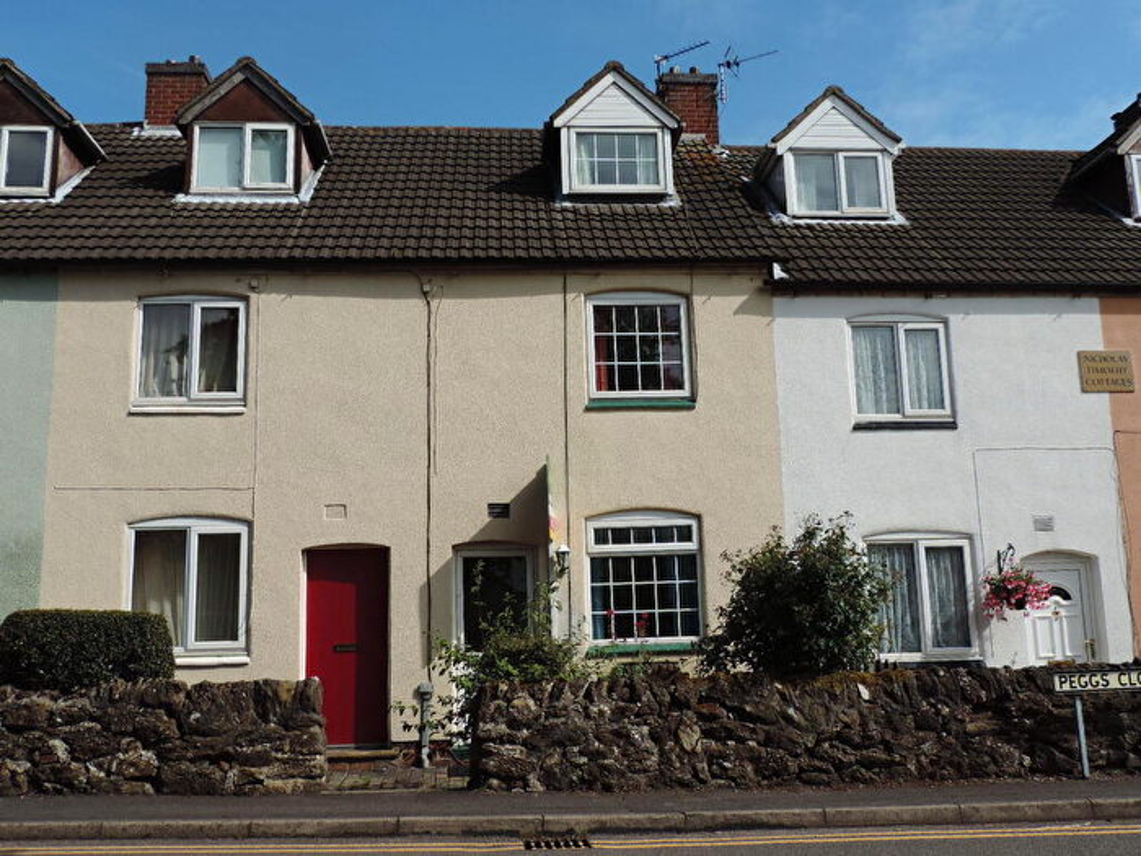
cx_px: 570
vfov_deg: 42.9
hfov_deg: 55.4
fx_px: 1088
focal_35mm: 33
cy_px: 428
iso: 80
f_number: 3.6
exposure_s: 1/1250
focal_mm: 5.8
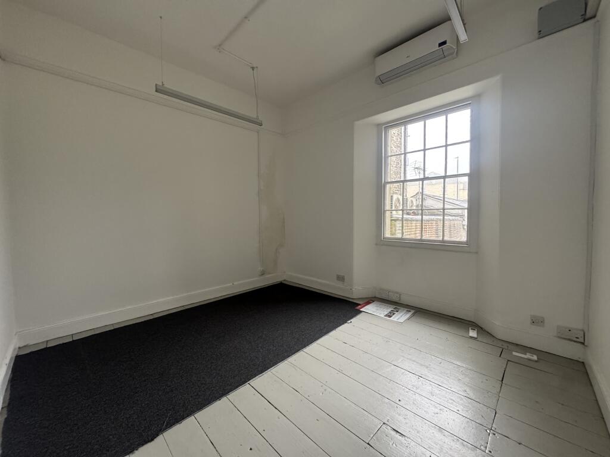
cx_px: 305
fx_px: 247
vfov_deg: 85.7
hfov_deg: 102.1
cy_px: 228
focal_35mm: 14
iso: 320
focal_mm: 2.22
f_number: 2.2
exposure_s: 1/99
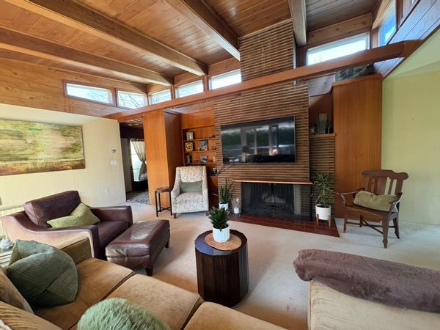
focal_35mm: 14
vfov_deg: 85.7
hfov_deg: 102.1
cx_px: 220
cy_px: 165
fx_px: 178
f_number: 2.2
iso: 320
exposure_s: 1/60
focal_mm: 2.22
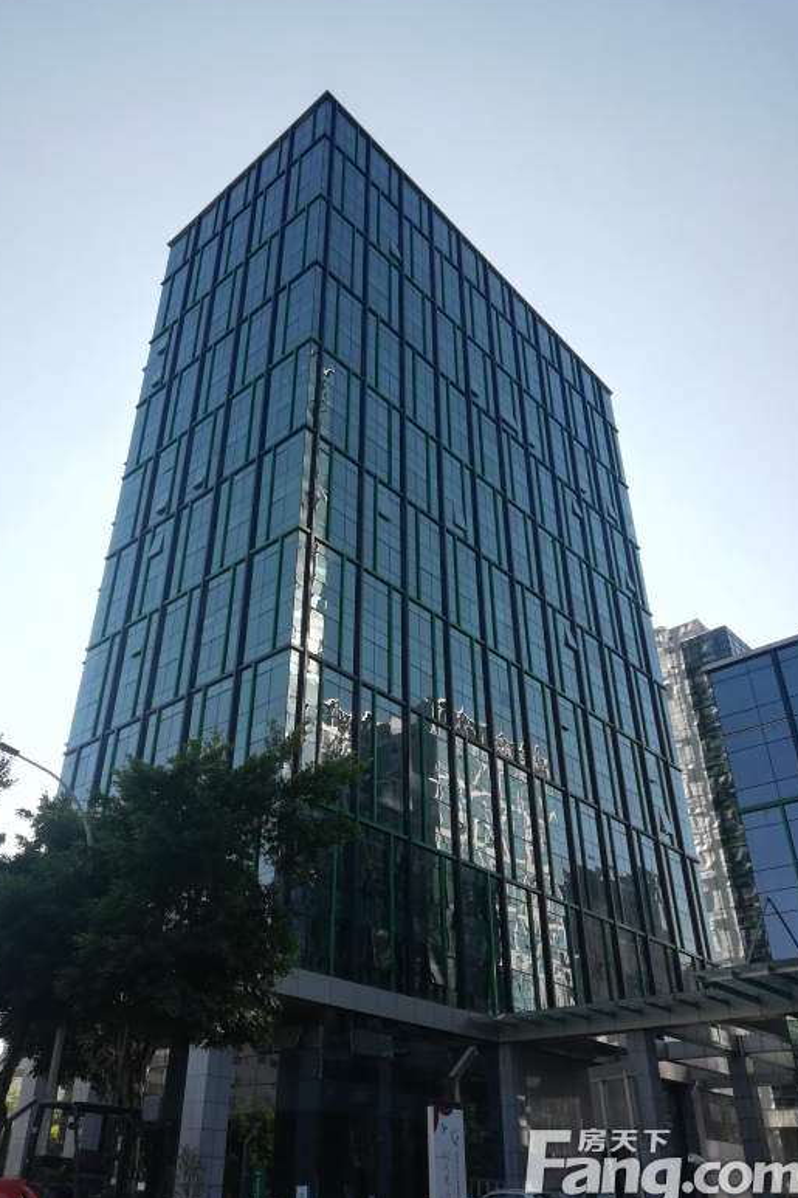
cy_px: 598
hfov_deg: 46.3
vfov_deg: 65.5
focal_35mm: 28
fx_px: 931
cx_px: 342
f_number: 2.2
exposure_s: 1/426
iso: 50
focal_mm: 3.83
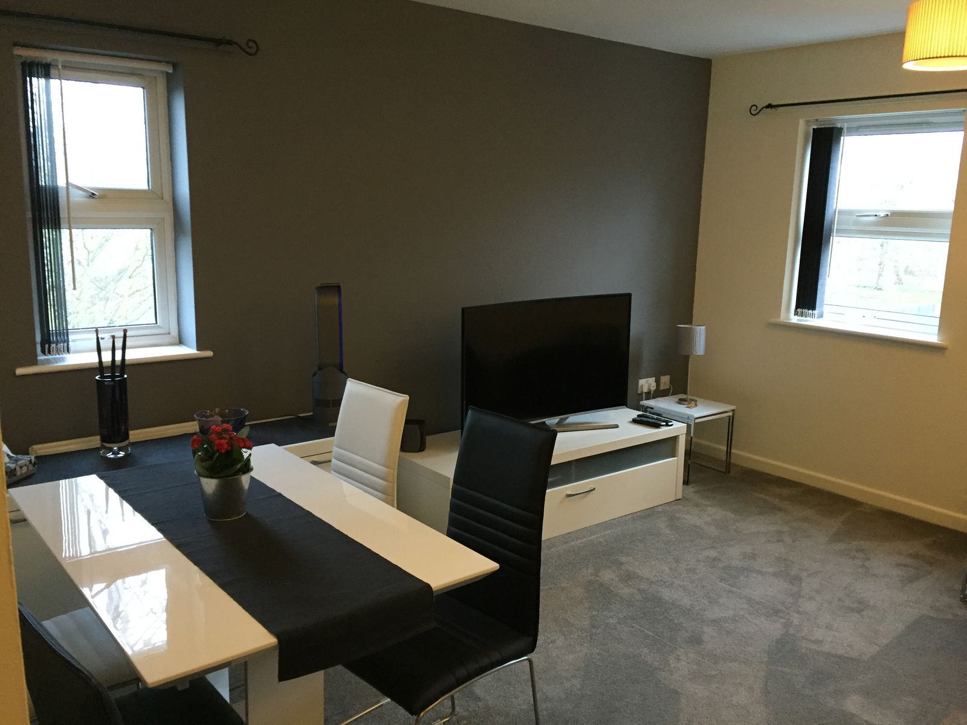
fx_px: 810
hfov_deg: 61.7
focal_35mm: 29
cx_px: 484
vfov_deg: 48.2
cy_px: 362
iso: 320
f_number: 2.2
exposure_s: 1/33
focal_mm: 4.15
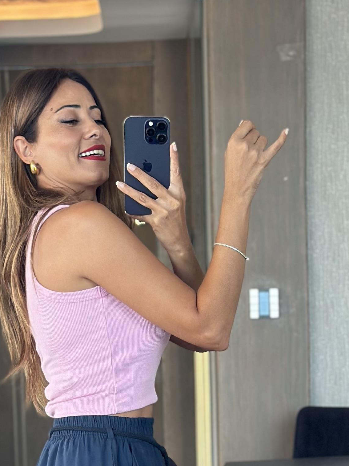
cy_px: 521
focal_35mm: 128
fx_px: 1721
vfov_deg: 15.0
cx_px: 119
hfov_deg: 11.6
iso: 125
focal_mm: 6.86
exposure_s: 1/67
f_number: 1.78
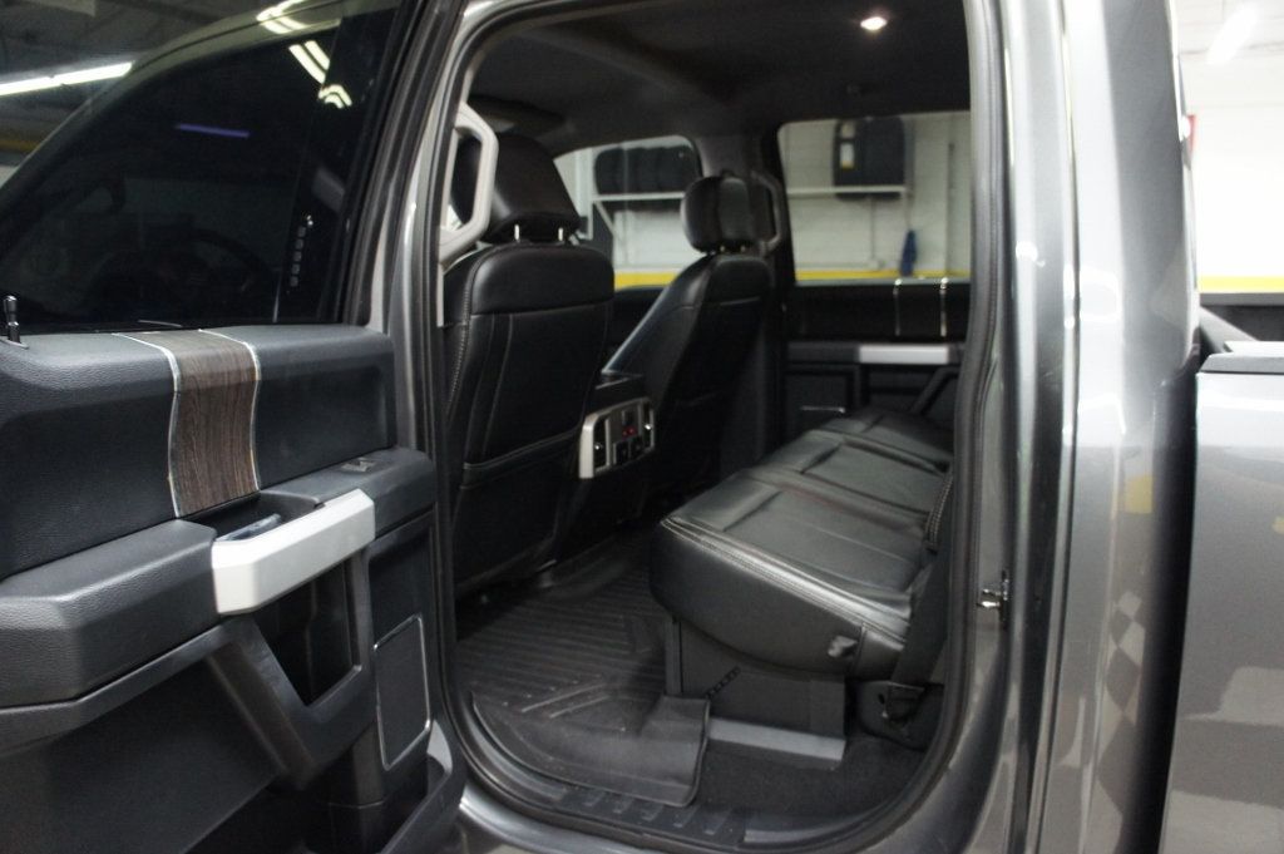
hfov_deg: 67.4
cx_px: 642
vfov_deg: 47.9
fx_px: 962
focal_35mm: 27
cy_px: 427
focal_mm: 18
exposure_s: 1/30
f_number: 3.5
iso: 1600
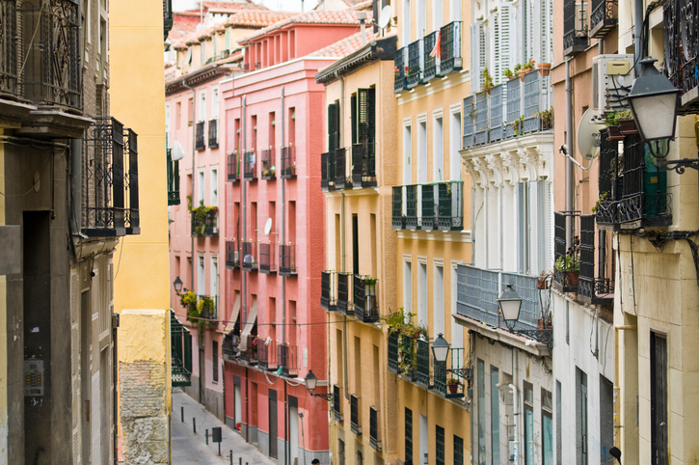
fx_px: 2473
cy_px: 232
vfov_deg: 10.7
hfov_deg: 16.1
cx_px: 350
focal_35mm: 128
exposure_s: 1/250
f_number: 2.8
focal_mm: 85
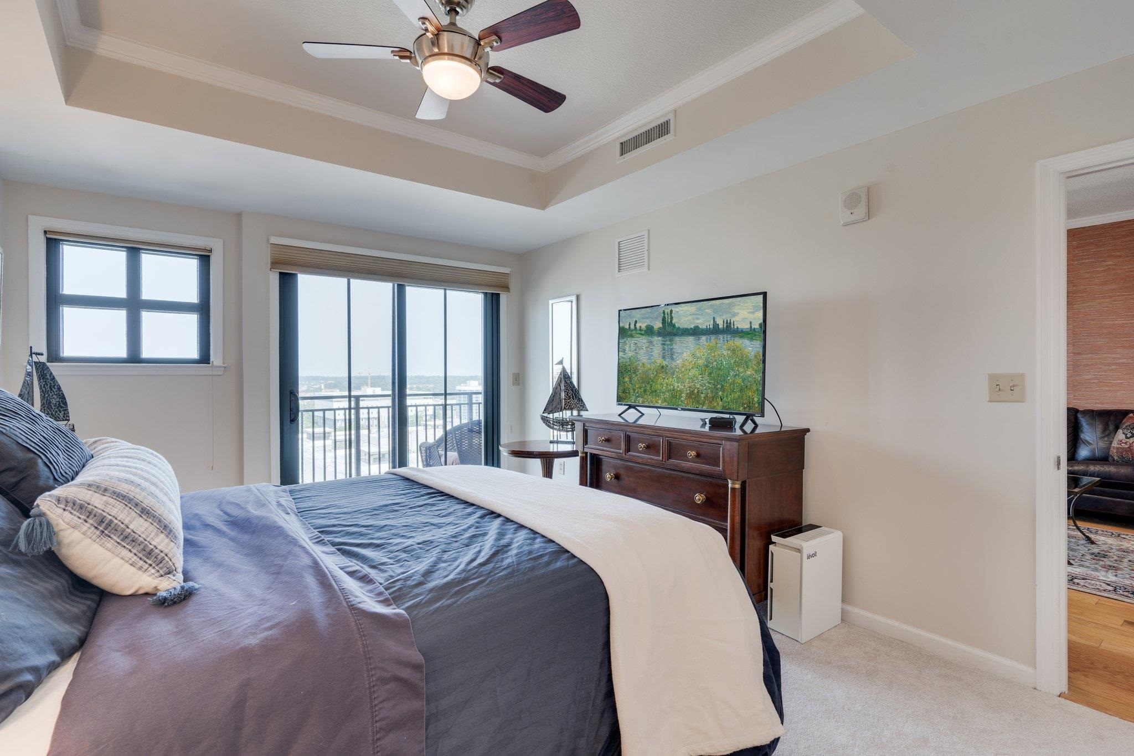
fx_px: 535
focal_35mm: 17
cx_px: 567
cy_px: 378
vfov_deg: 70.4
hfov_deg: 93.3
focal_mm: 17
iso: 100
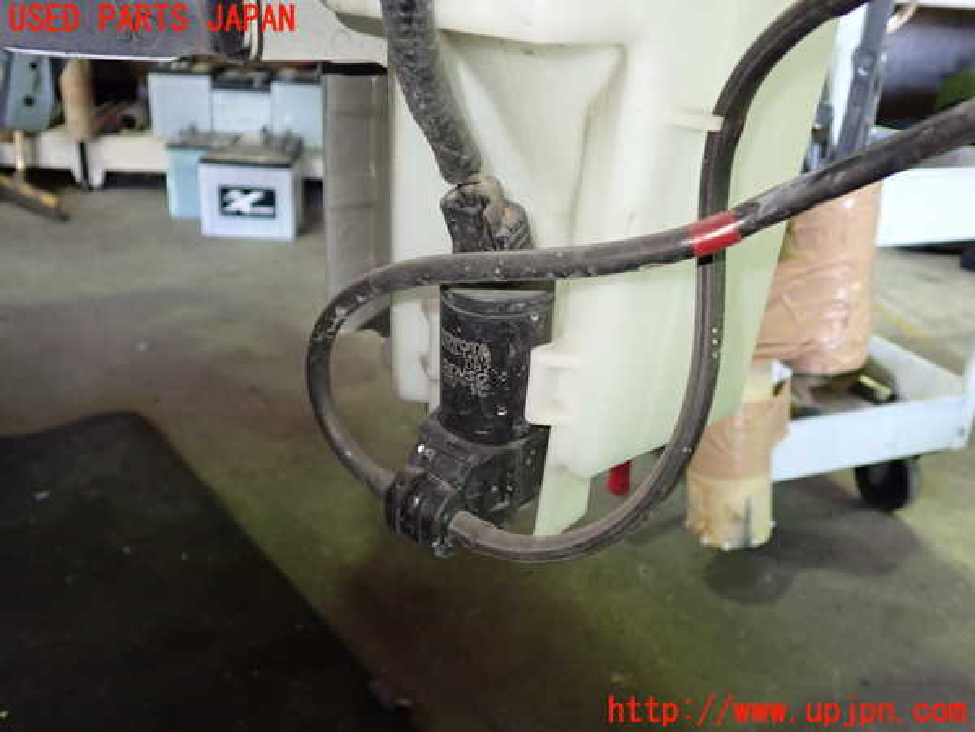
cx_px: 488
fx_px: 845
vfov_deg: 46.8
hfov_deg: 60.0
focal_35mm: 30
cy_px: 366
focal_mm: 5.4
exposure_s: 1/30
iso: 500
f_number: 2.3
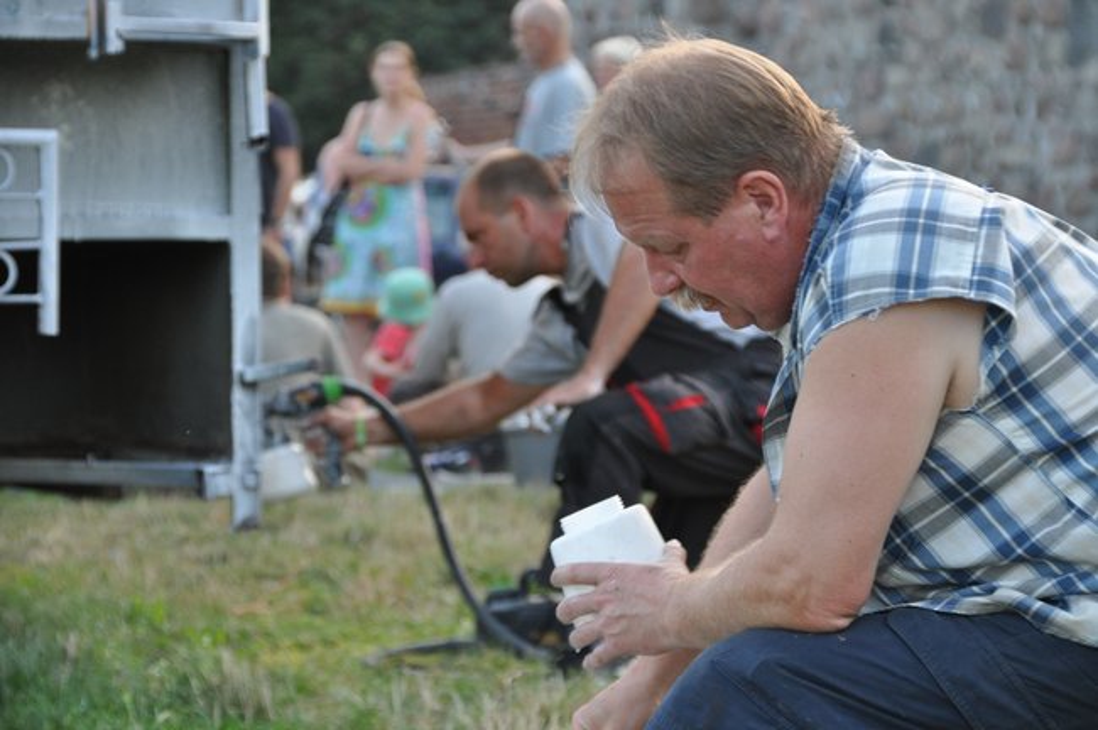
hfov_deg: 14.0
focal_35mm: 147
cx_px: 549
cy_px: 365
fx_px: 4479
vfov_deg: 9.3
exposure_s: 1/60
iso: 800
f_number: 5.6
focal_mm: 98
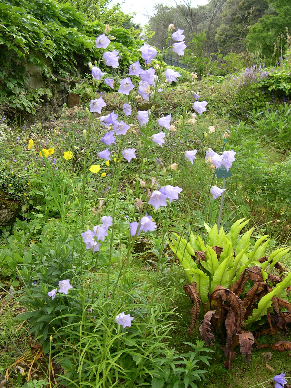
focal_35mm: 38
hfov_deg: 37.7
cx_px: 146
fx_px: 426
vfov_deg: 49.0
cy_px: 194
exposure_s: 1/155
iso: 100
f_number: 2.8
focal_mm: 8
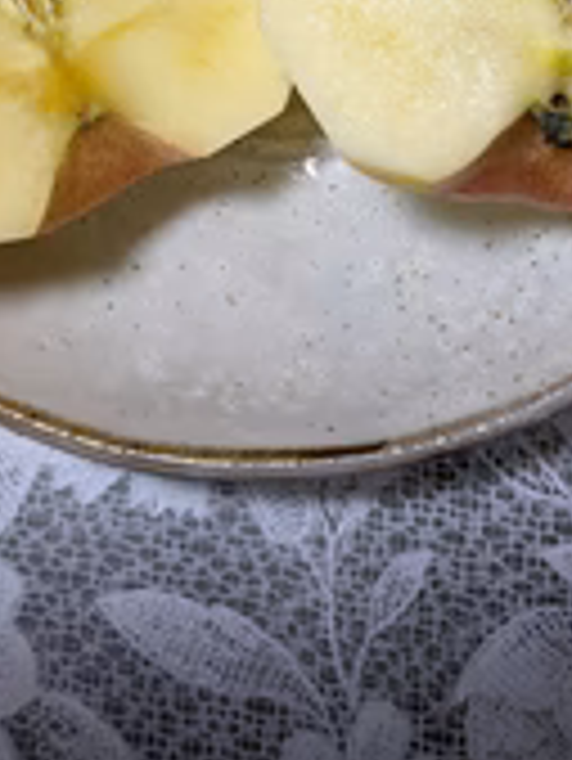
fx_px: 1408
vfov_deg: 28.4
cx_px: 333
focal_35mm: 64
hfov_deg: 22.9
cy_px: 4
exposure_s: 1/40
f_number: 1.8
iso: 113
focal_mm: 4.44
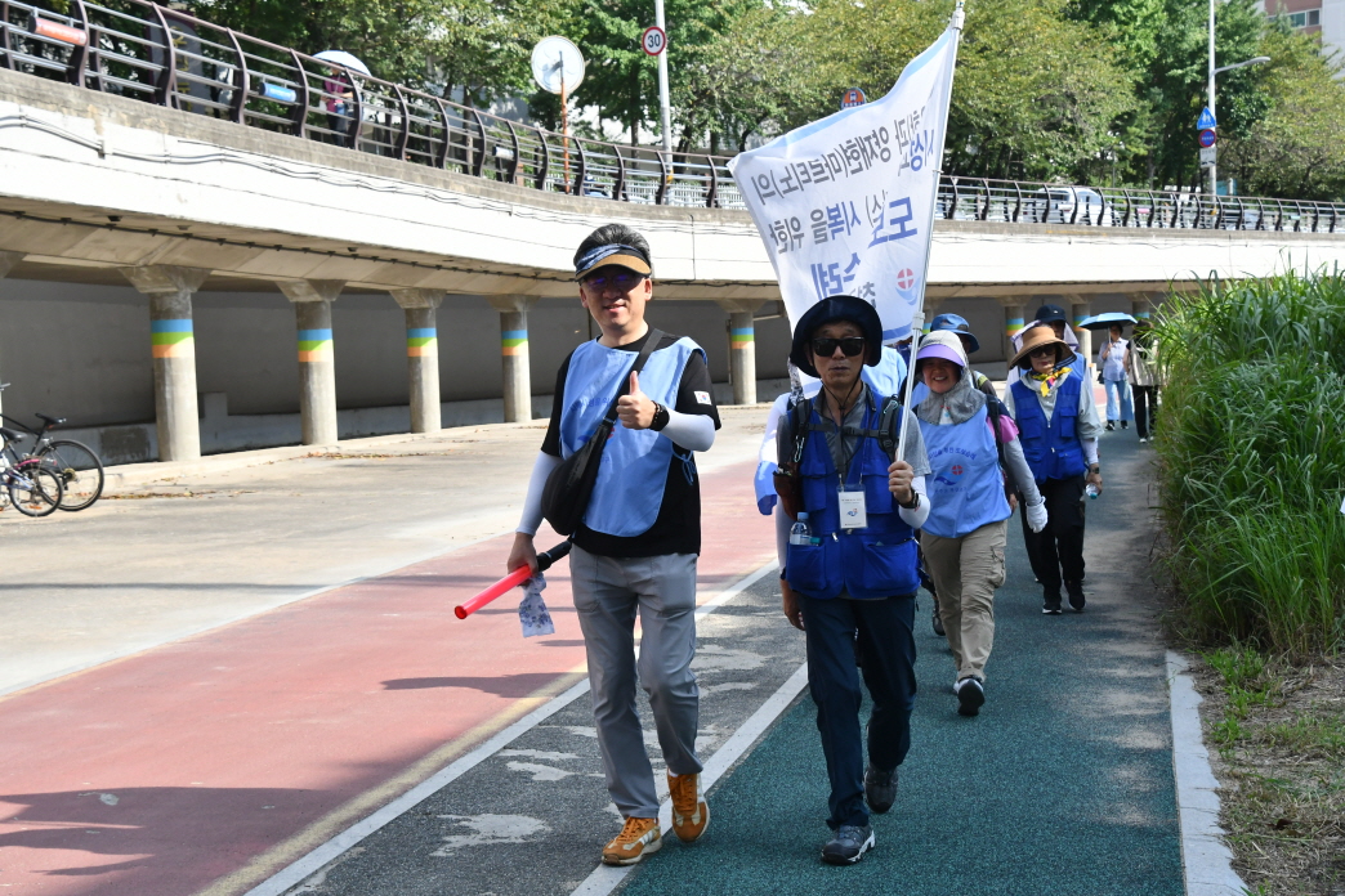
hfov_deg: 33.4
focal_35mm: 60
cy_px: 448
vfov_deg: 22.6
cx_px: 672
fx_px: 2241
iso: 800
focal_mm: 40
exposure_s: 1/640
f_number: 13
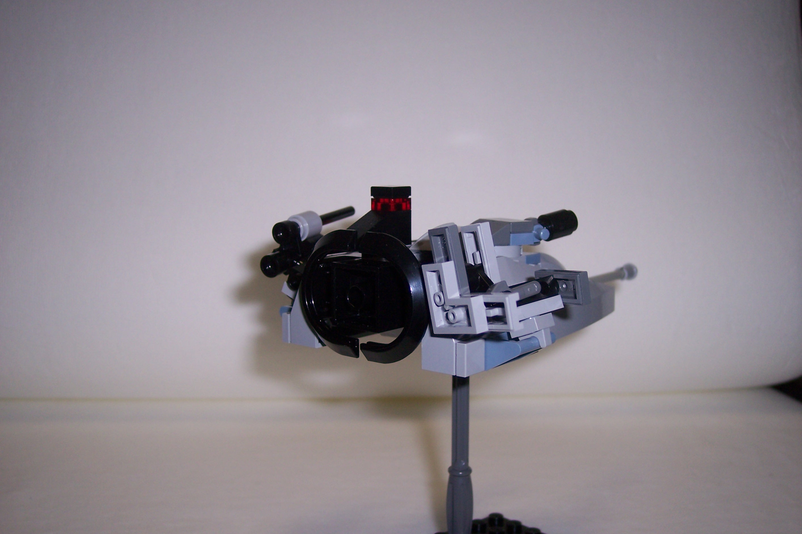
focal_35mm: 41
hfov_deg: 47.4
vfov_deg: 32.6
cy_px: 277
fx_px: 913
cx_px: 401
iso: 100
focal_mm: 8
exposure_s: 1/60
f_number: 2.8
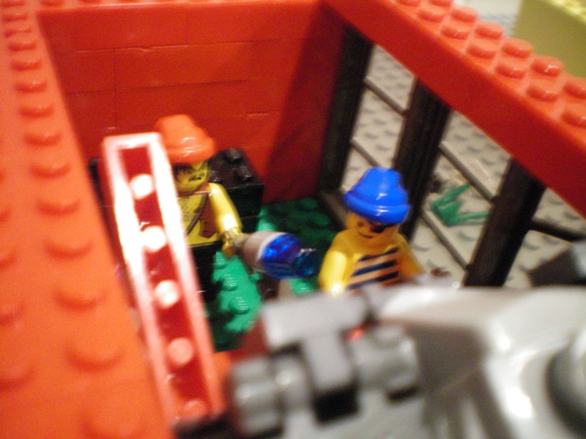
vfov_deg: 37.7
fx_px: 643
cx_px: 293
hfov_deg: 49.0
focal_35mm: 38
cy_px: 220
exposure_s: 1/8
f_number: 3.1
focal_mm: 6.3
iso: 400
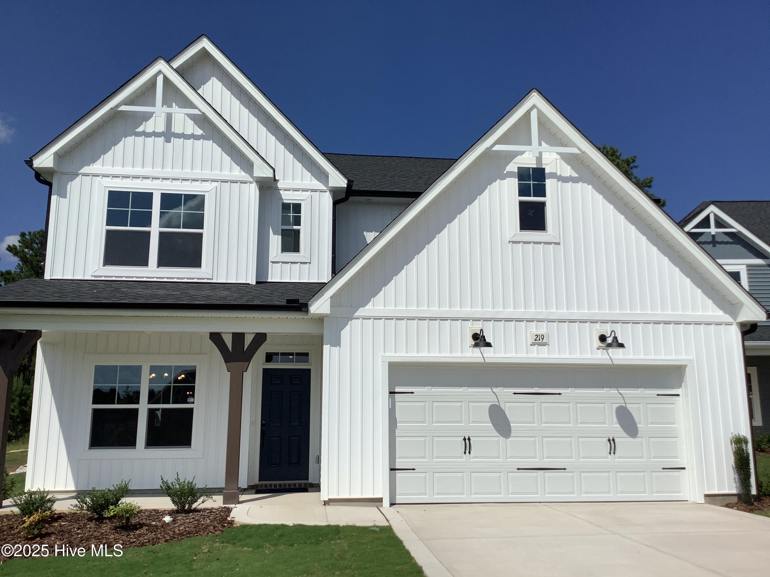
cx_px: 385
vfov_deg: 45.4
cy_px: 288
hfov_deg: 58.4
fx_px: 690
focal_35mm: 31
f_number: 2.4
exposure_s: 1/4292
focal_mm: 3.3
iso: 25
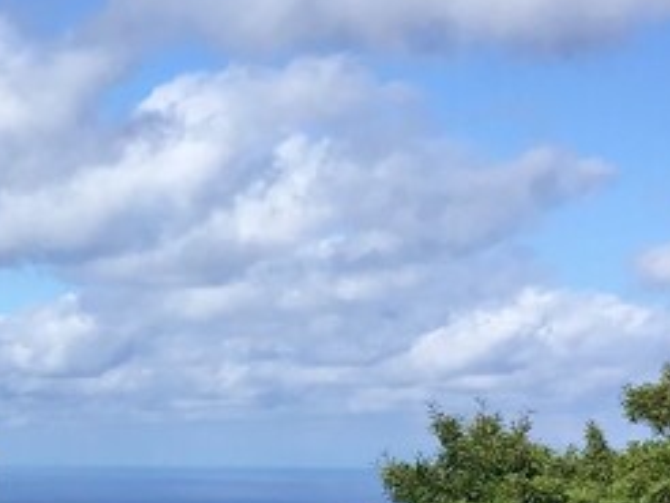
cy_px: 557
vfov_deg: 10.8
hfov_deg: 14.3
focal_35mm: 136
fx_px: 2635
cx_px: 44
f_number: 2.4
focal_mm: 3.3
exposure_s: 1/1538
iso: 25
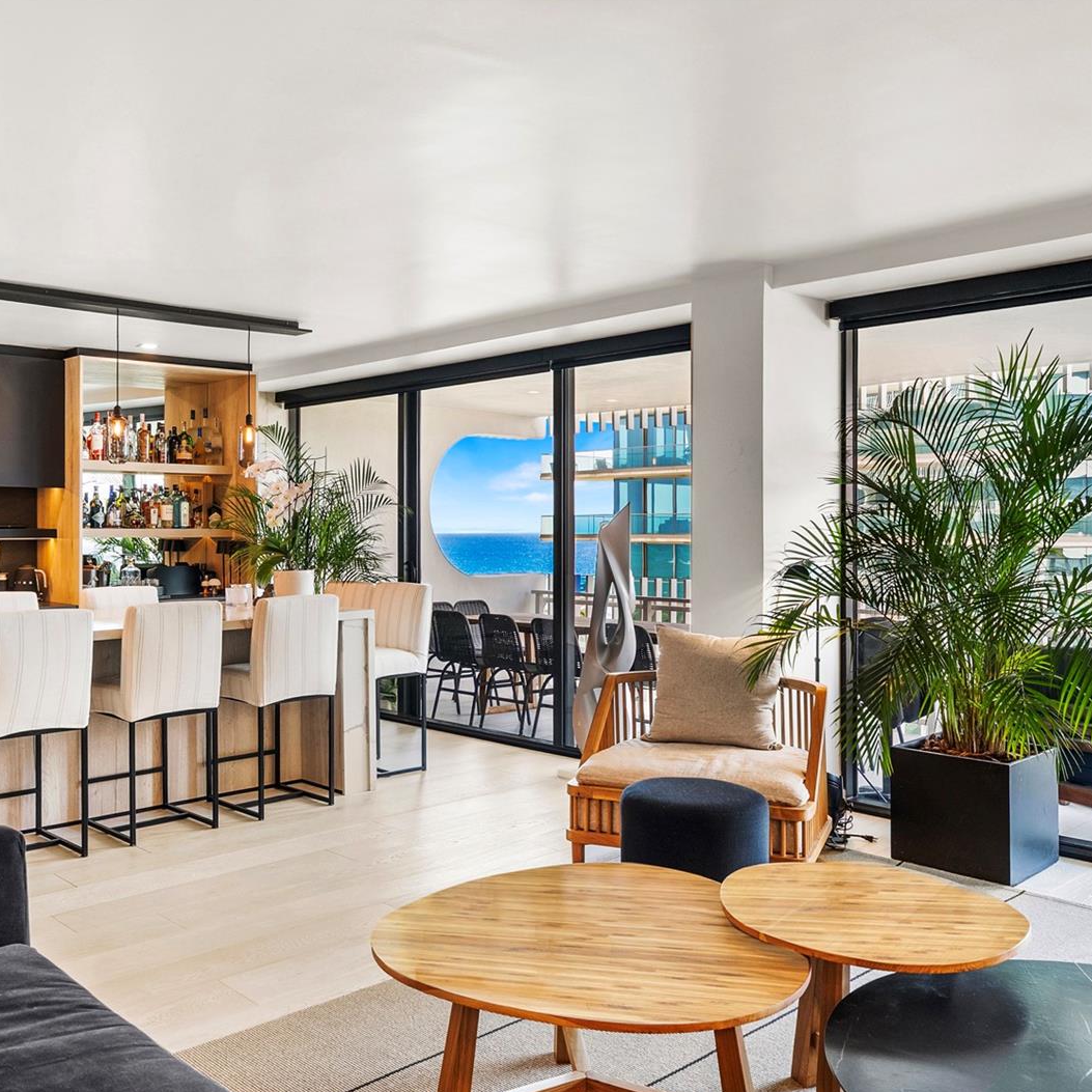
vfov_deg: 52.5
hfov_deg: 52.0
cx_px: 411
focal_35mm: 31
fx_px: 1106
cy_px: 547
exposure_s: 1/100
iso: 400
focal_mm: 24
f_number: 8
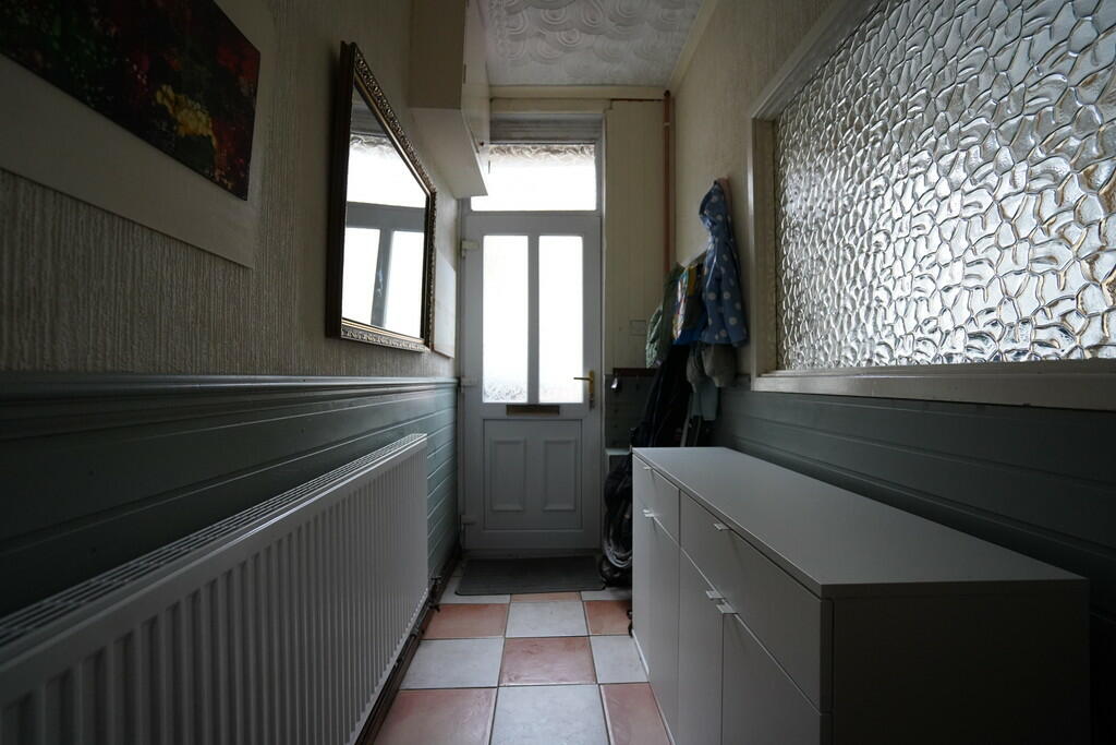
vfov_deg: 73.8
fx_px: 496
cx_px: 558
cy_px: 372
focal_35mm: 16
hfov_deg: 96.7
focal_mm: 16
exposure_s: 1/160
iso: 4000
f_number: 4
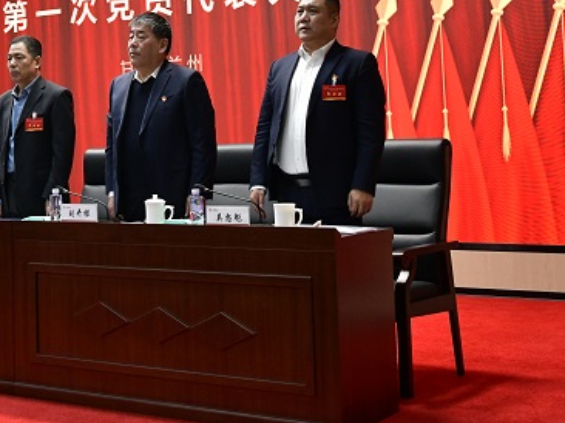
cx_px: 56
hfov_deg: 27.2
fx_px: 1125
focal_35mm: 69
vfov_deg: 20.9
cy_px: 54
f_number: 9
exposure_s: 1/320
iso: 6400
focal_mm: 35
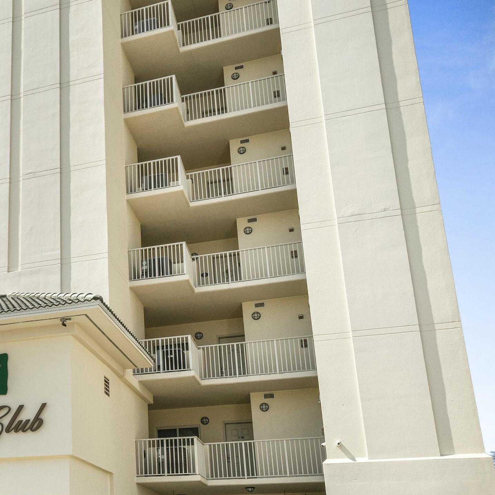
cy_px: 335
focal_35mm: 48
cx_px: 15
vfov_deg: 35.0
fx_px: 777
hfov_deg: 32.8
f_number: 9.5
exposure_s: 1/350
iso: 200
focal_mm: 18
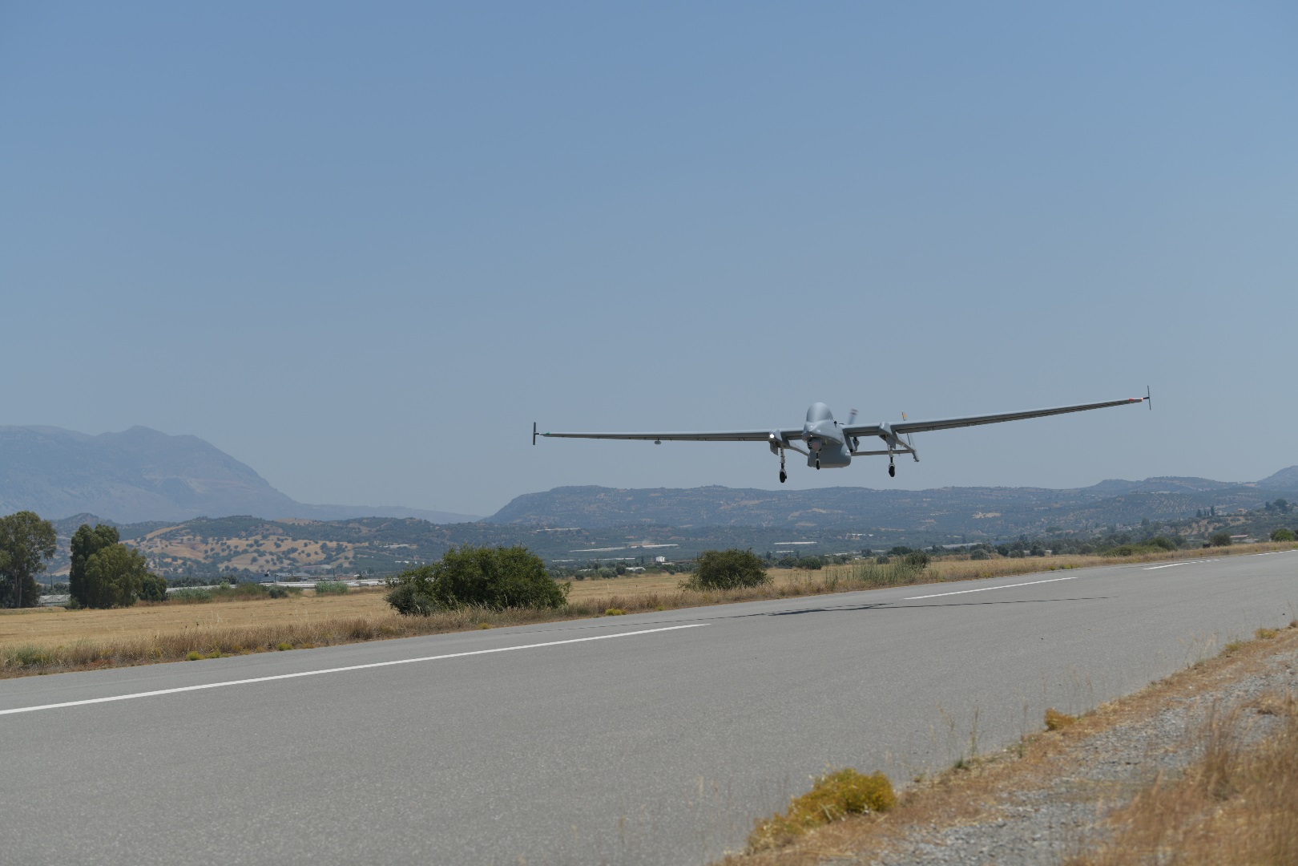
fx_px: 2524
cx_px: 649
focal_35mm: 70
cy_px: 433
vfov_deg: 19.5
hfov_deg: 28.8
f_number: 4.5
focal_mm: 70
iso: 64
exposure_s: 1/1250
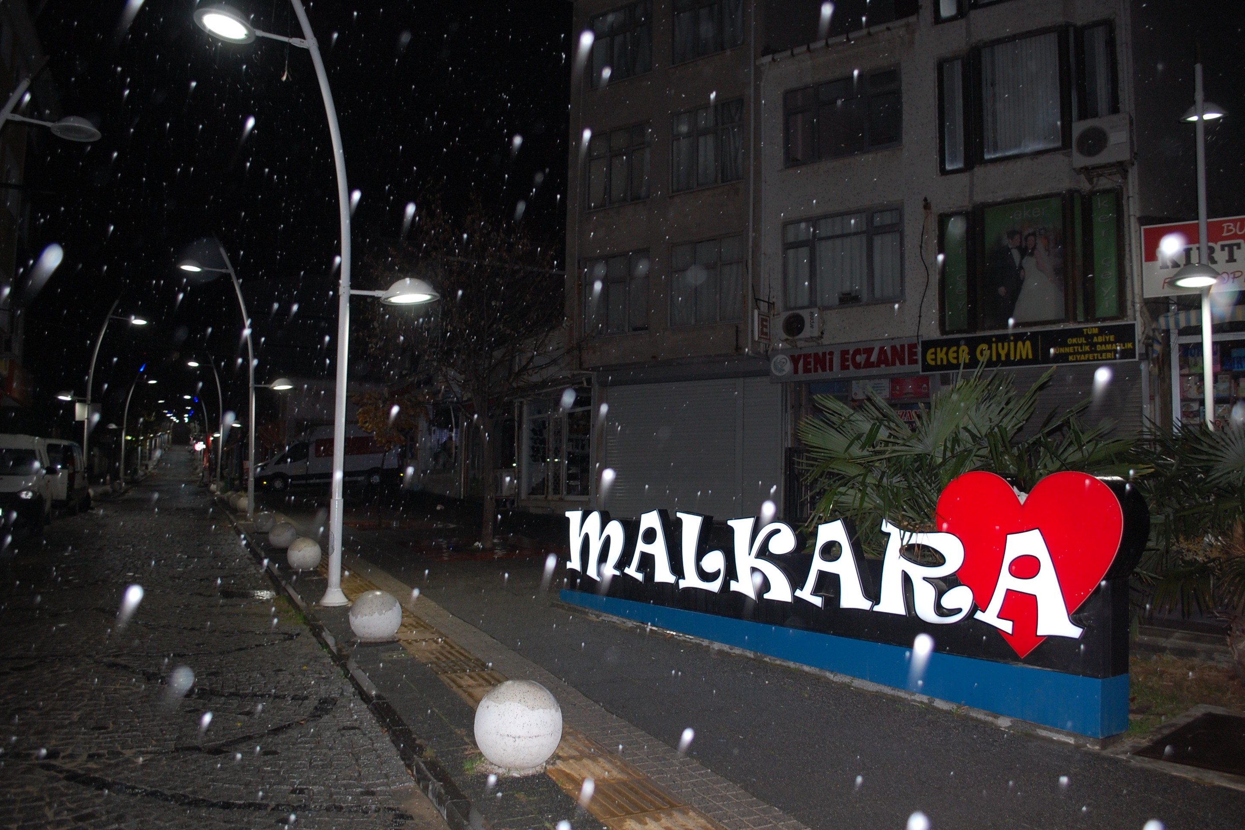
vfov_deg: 46.4
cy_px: 423
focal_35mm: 28
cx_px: 628
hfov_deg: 65.5
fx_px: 968
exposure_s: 1/60
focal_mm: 18
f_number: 3.5
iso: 500
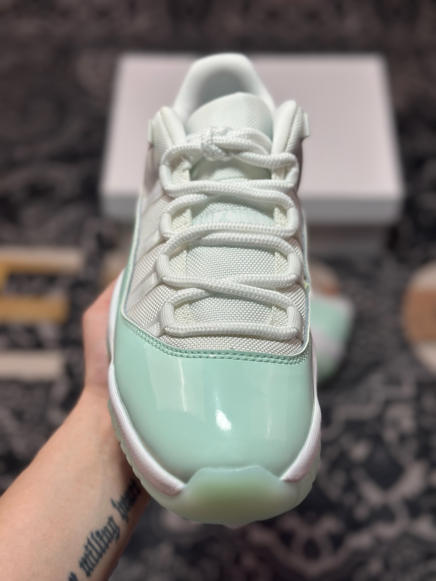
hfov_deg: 30.3
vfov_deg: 39.7
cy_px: 290
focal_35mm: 48
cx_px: 218
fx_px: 806
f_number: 1.78
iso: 80
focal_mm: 6.86
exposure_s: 1/1357
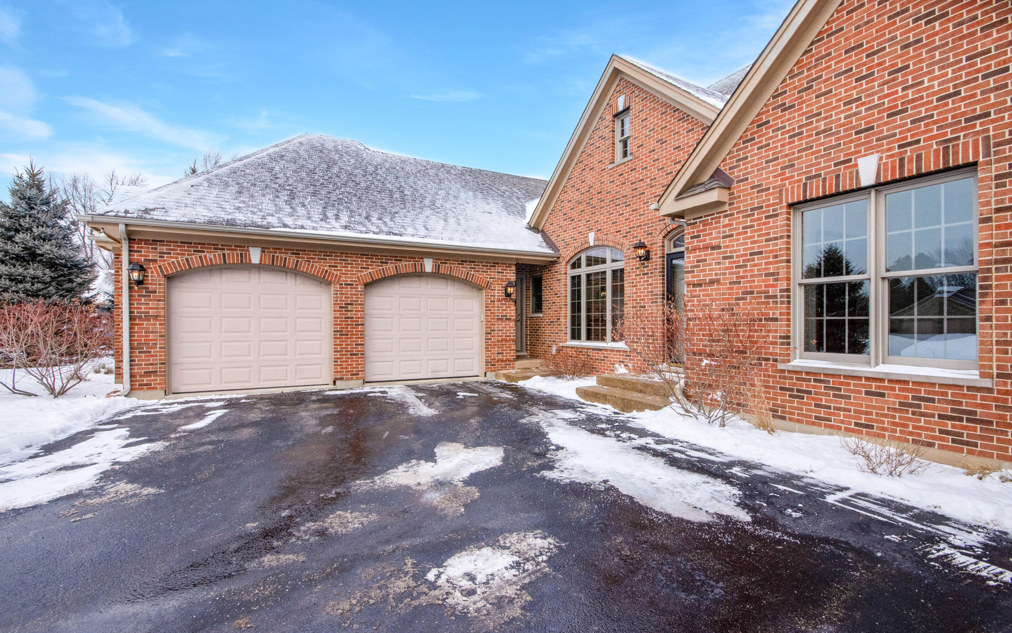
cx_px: 513
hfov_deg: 97.8
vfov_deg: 71.3
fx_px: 441
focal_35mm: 16
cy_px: 308
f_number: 11
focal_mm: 10
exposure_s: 1/320
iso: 800
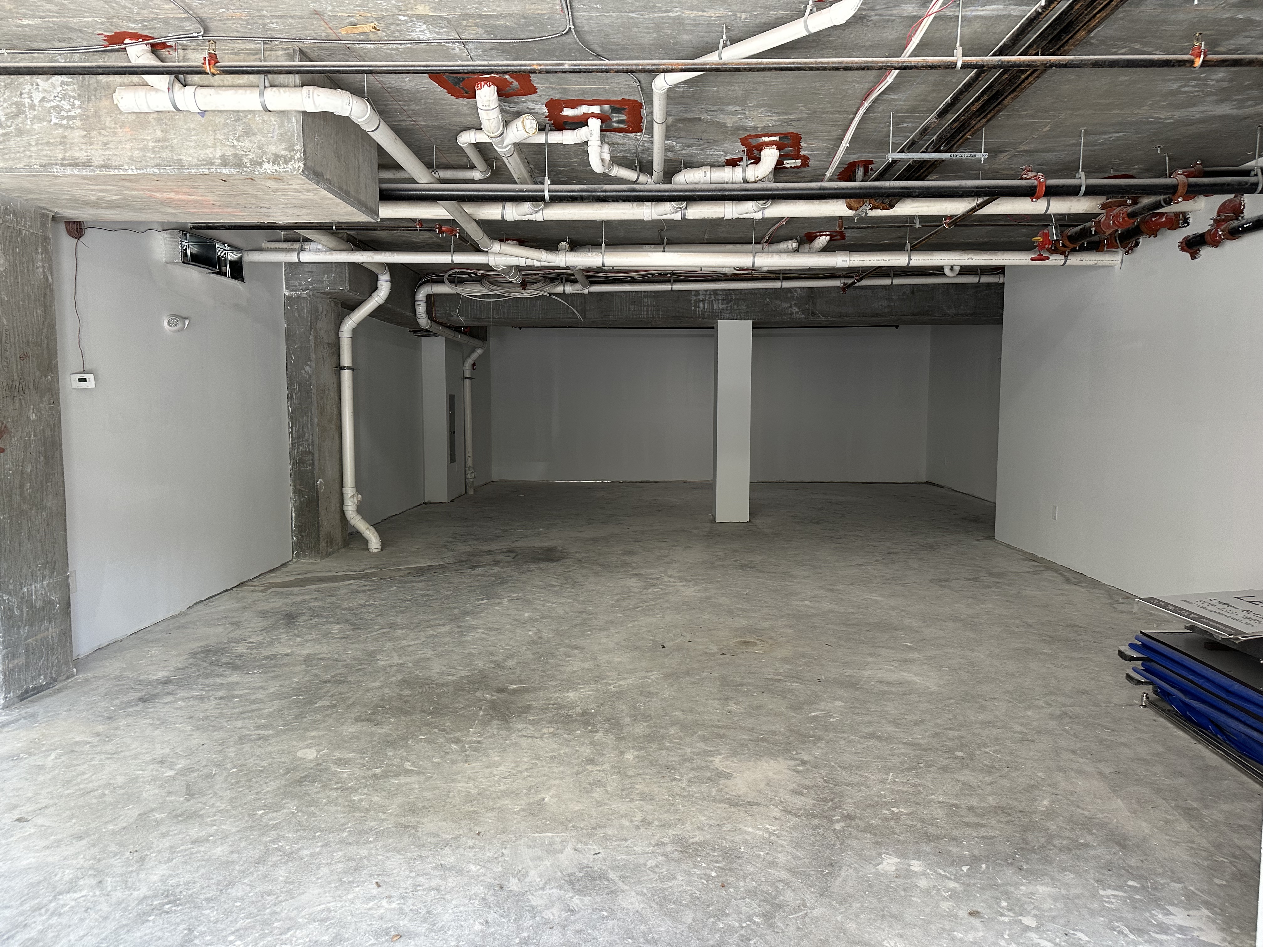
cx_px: 632
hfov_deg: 71.6
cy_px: 474
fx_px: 876
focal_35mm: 24
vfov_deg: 56.8
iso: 160
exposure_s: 1/60
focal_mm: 6.86
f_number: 1.78
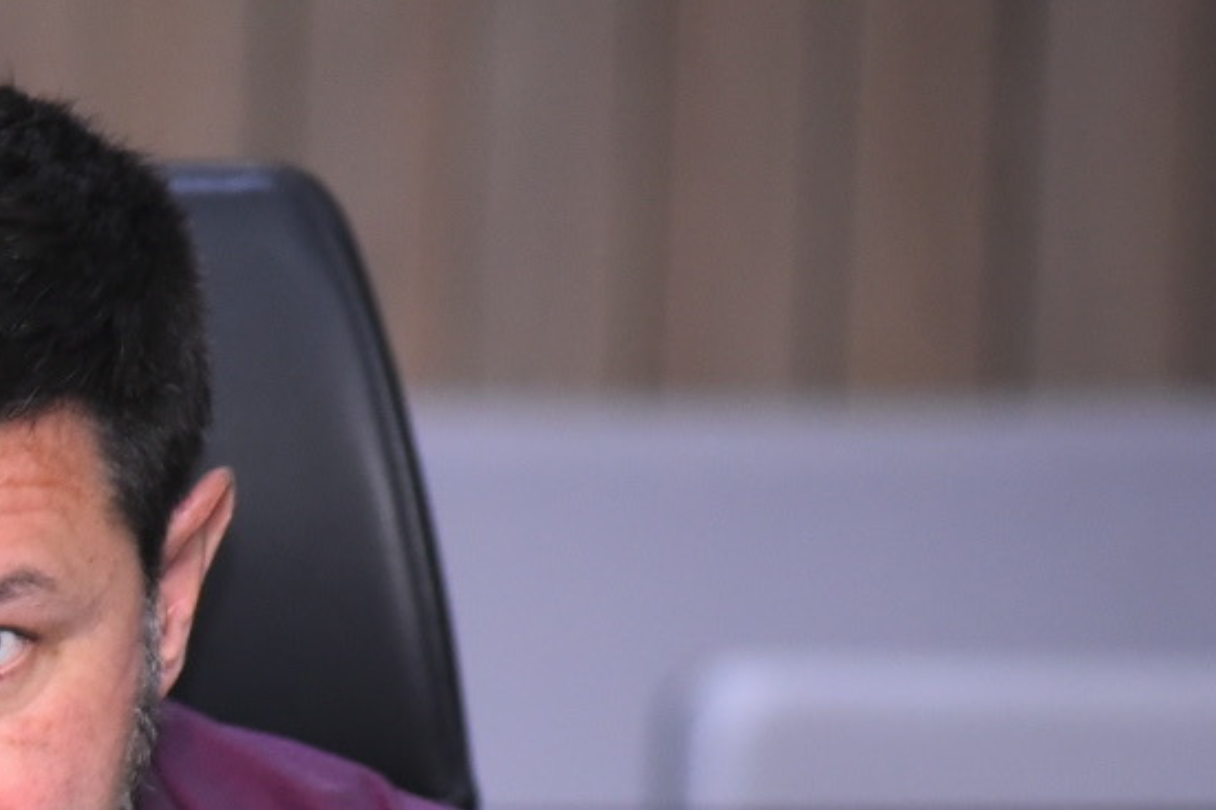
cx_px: -468
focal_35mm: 882
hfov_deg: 2.3
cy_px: 1101
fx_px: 29781
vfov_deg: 1.6
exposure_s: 1/125
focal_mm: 300
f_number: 4
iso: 3200
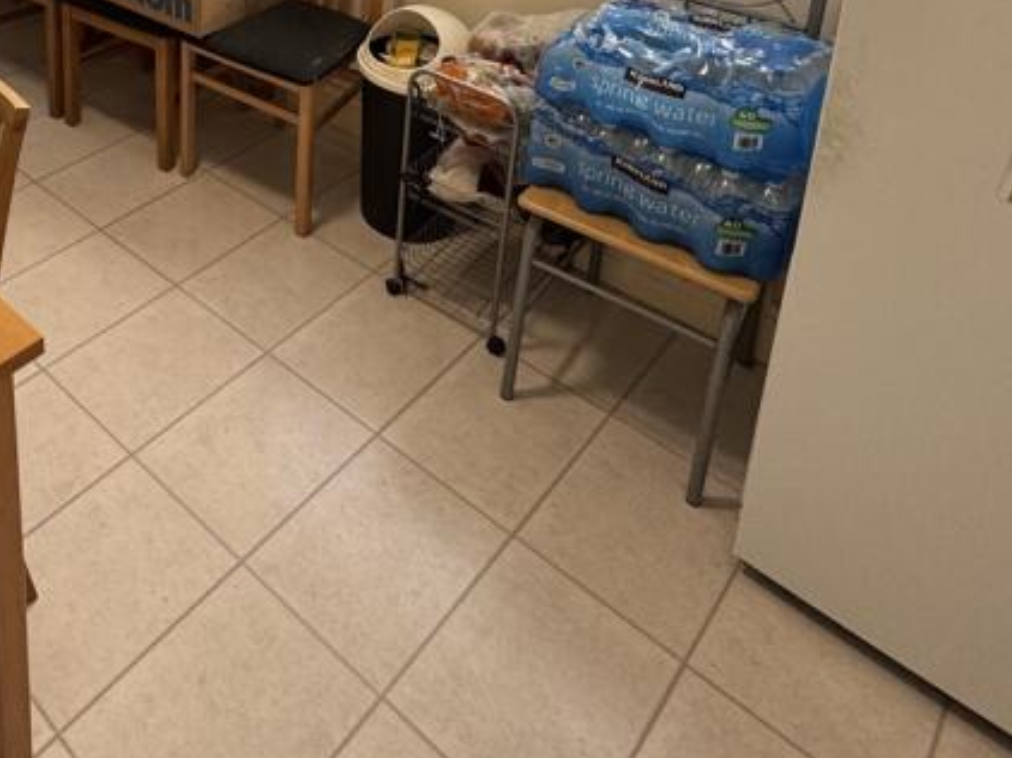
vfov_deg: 34.5
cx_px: 168
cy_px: -122
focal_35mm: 34
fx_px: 993
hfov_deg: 49.9
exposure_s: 1/99
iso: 80
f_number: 2.2
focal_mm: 2.22
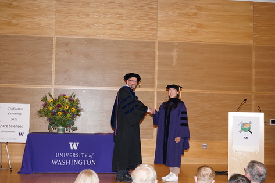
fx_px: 412
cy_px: 92
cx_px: 138
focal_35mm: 54
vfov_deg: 25.0
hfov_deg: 36.9
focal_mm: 54
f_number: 5
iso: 1600
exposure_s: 1/100
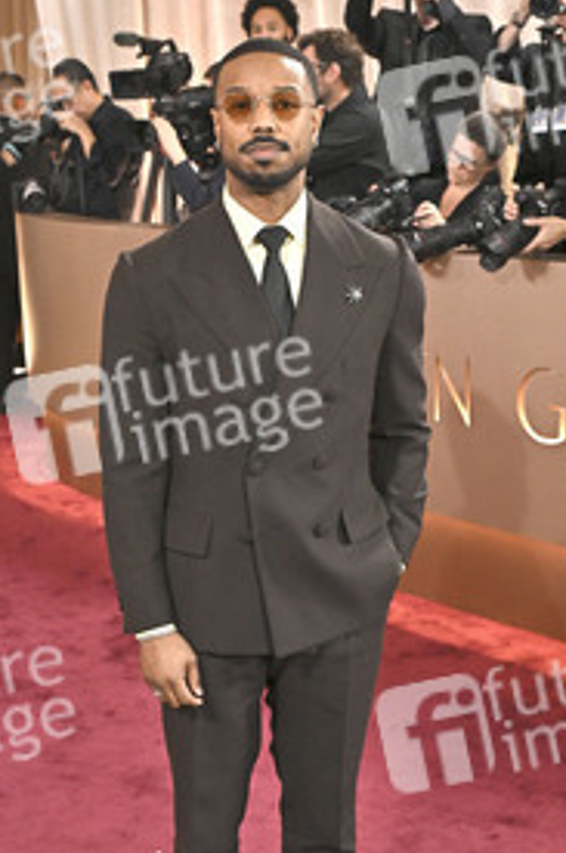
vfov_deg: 34.2
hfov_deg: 23.3
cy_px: 566
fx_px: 1373
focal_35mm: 58
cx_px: 254
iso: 2500
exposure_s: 1/320
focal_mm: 40
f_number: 5
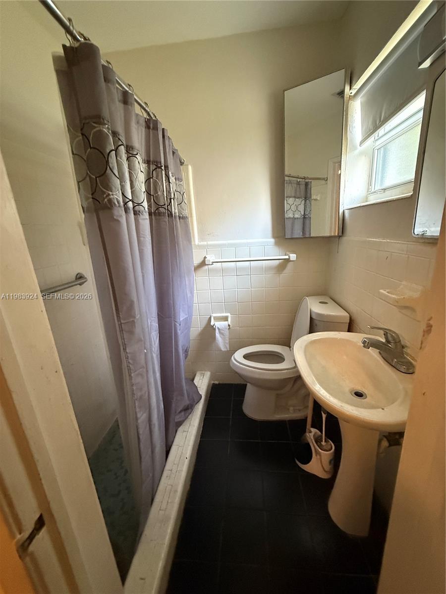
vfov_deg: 102.1
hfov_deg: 85.7
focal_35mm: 14
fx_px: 241
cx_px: 223
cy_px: 297
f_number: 2.2
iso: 800
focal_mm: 2.22
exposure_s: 1/60
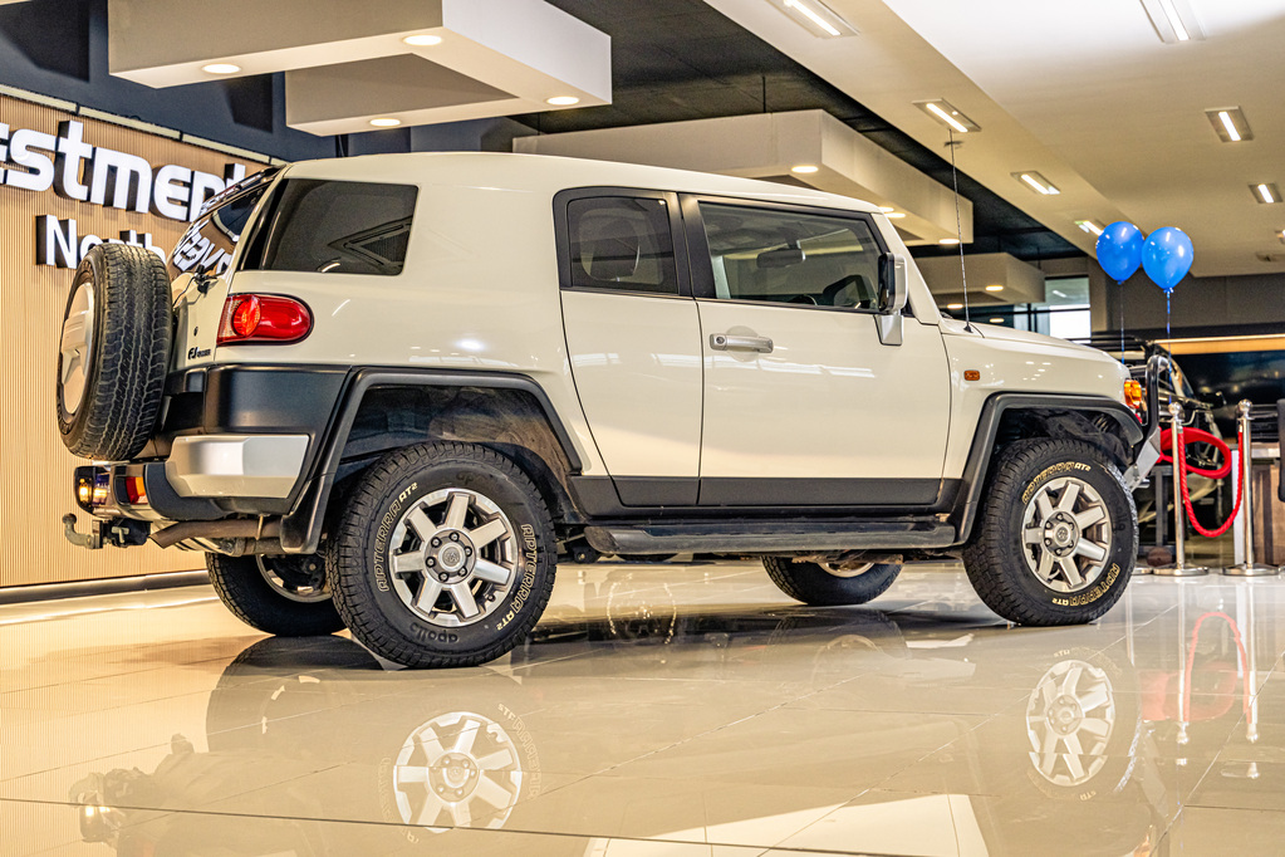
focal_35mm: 50
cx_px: 642
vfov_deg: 27.0
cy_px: 428
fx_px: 1785
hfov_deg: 39.6
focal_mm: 50
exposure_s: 1/200
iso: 500
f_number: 4.5
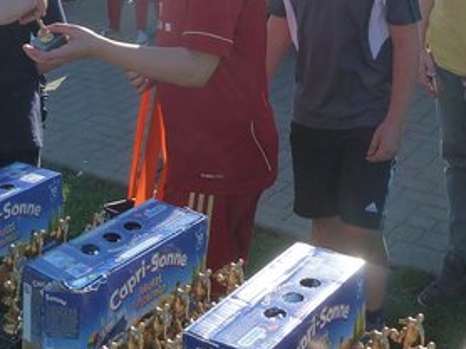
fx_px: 847
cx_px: 121
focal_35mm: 63
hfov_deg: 30.3
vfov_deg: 22.0
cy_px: -34
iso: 125
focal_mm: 4.1
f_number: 4
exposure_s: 1/400
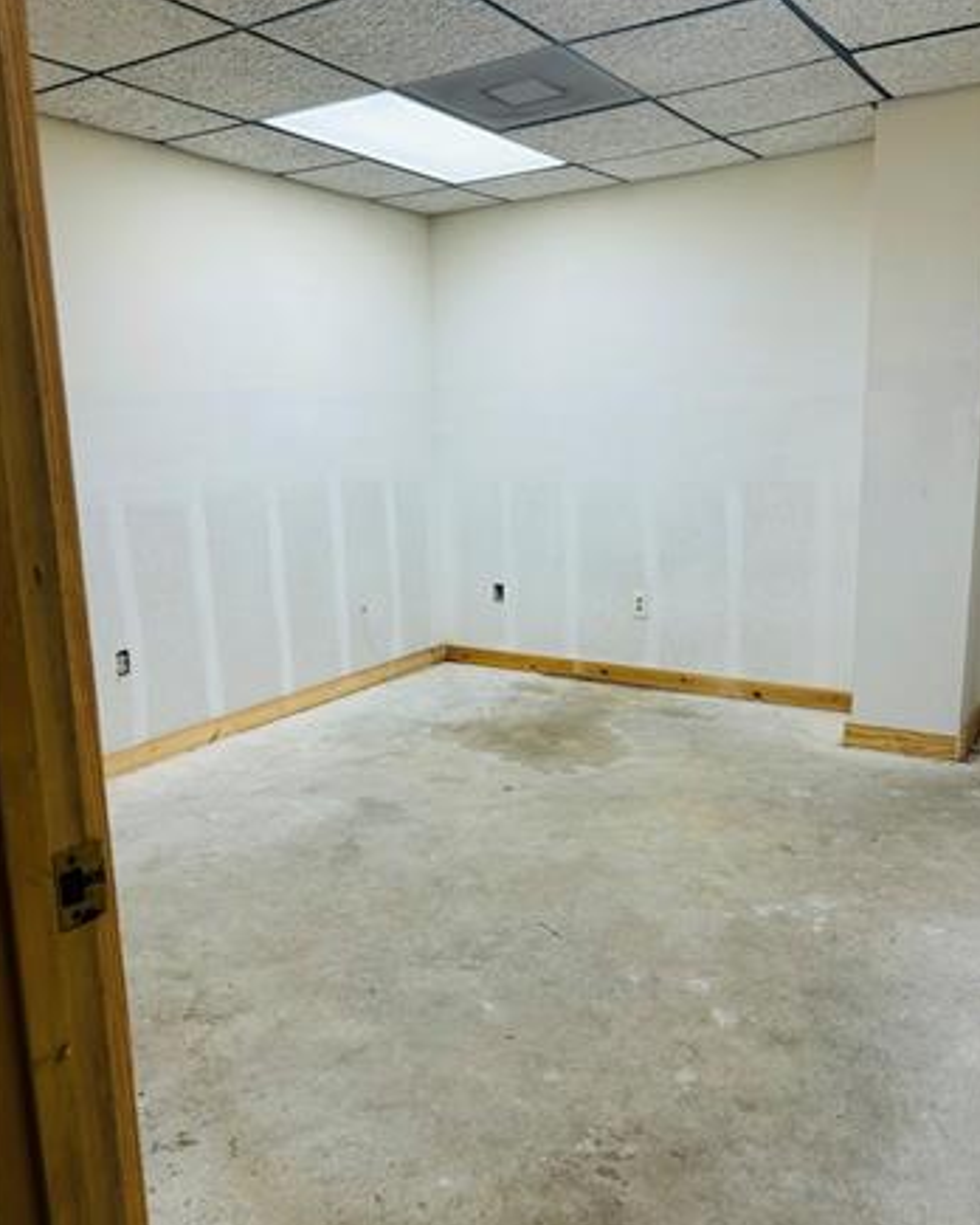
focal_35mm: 28
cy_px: 617
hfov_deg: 51.5
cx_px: 487
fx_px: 1015
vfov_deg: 62.2
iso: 40
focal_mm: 5.7
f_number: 1.5
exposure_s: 1/170
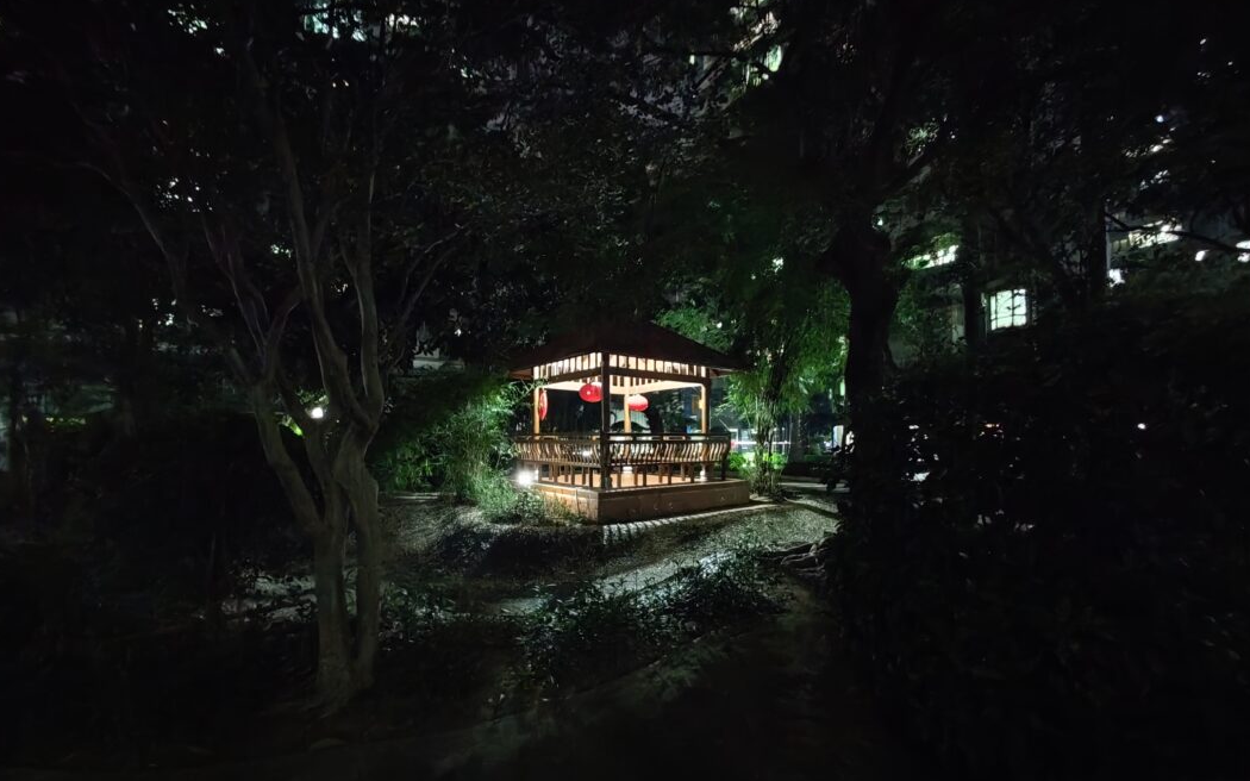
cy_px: 441
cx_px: 623
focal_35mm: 14
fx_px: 477
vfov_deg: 78.2
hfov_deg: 105.3
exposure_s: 1/5
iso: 800
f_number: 2.2
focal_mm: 1.95
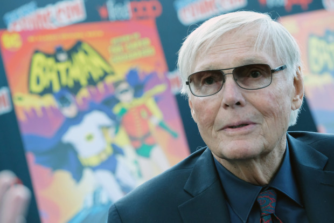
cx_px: 167
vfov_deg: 7.1
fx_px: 1799
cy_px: 112
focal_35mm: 194
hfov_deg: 10.6
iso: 4000
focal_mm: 129.2
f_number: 7.1
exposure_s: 1/125
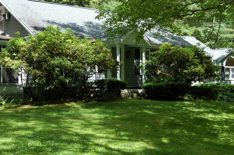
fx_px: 409
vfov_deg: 21.5
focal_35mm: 63
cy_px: 55
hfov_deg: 31.9
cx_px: 98
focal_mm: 30
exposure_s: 1/160
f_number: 6.3
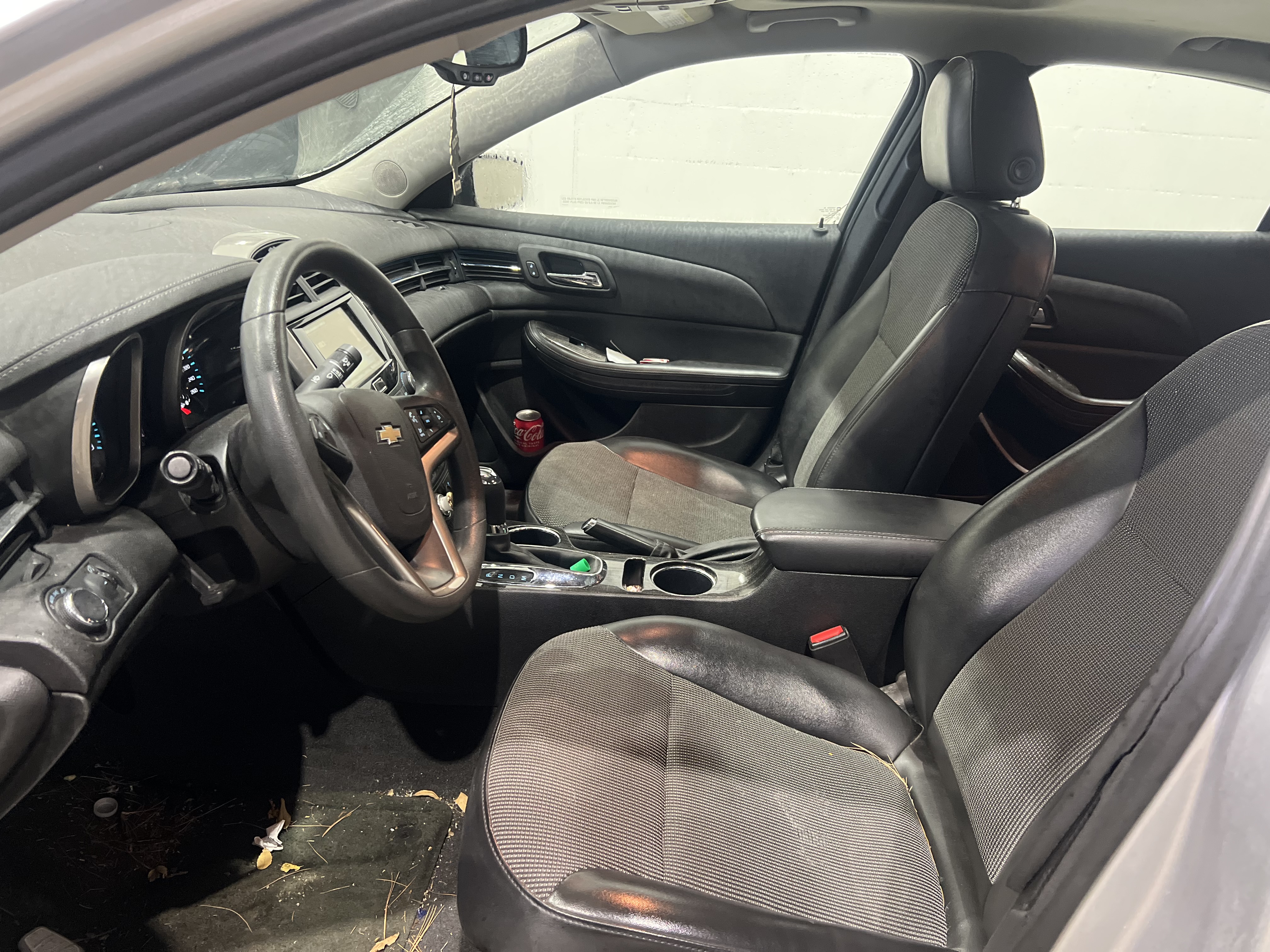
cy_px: 476
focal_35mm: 26
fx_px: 954
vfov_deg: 53.1
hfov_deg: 67.3
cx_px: 635
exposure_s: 1/60
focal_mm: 5.7
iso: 500
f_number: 1.5
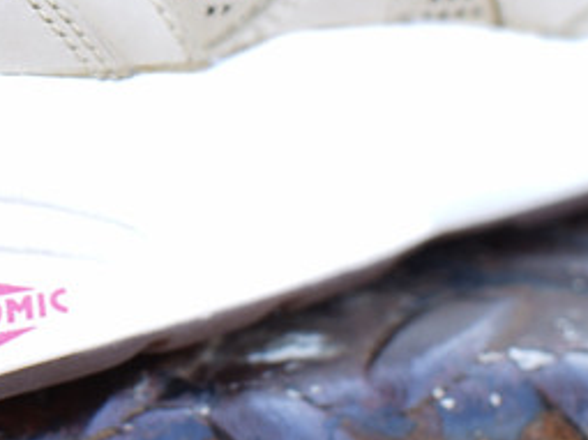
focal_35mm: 193
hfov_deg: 10.1
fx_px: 3277
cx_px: -125
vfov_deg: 7.6
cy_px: -168
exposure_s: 1/50
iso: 64
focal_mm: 50
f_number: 4.5
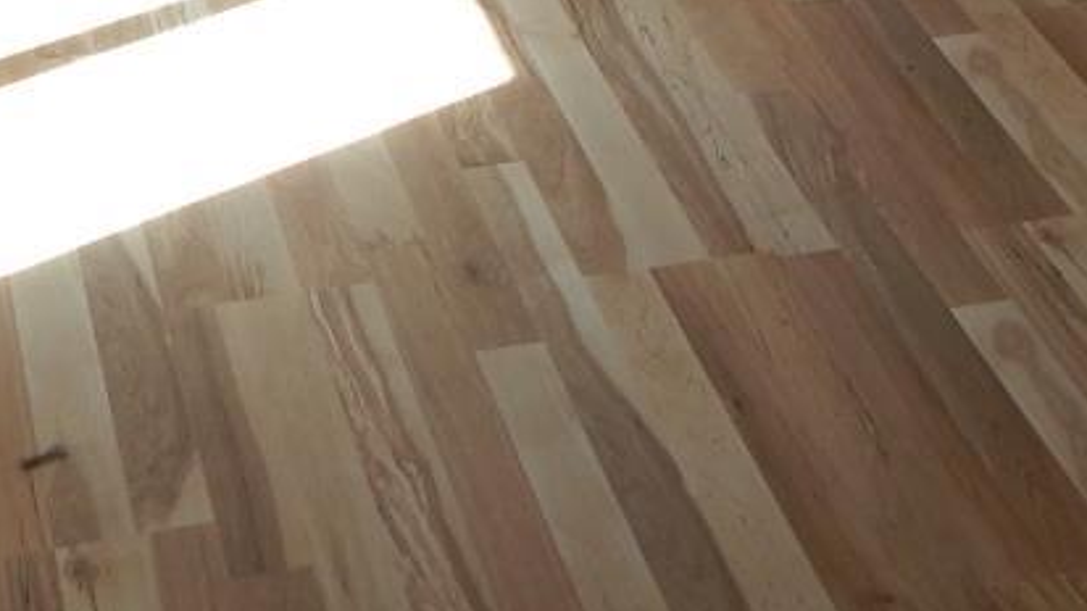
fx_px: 2507
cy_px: -128
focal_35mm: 87
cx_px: 808
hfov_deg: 24.2
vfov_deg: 13.5
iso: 125
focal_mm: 4
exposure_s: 1/100
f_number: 3
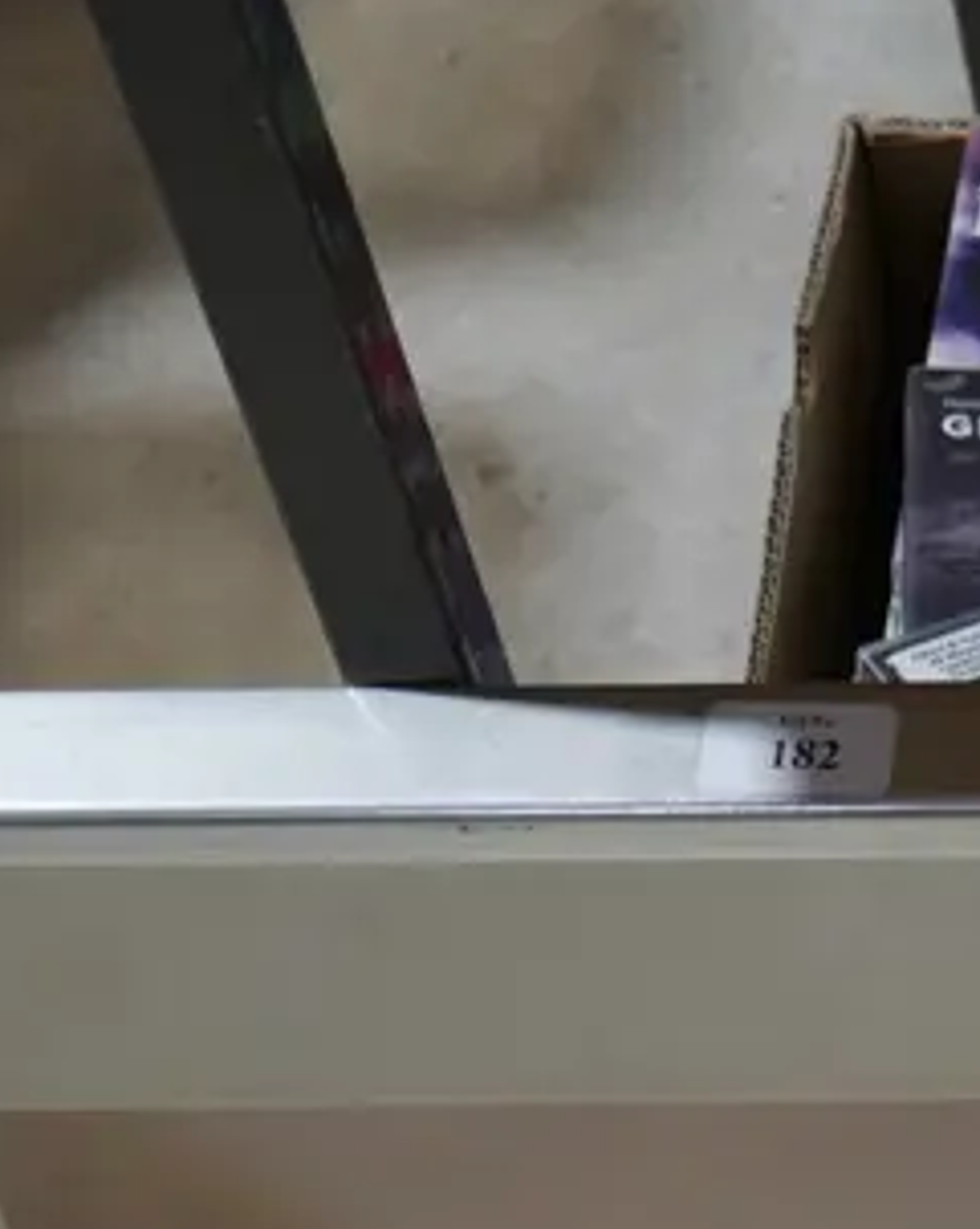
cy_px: 1418
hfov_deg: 11.2
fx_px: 4575
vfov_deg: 14.8
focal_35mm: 126
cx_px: 1883
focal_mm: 19
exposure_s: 1/60
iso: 320
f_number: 4.1
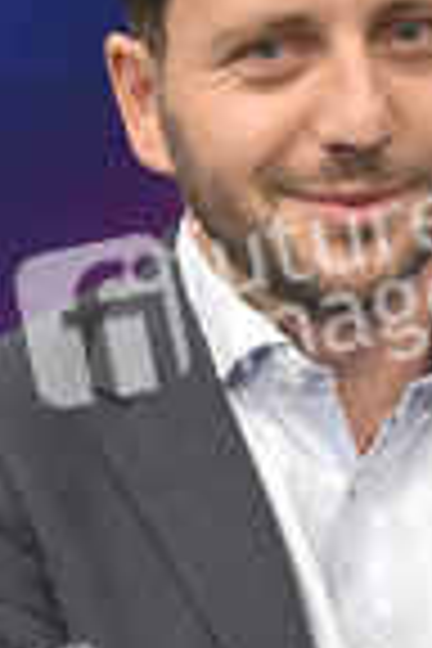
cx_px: 378
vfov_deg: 15.3
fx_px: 2394
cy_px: 526
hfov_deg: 10.3
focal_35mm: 133
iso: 2500
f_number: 6.3
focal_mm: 48
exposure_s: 1/250
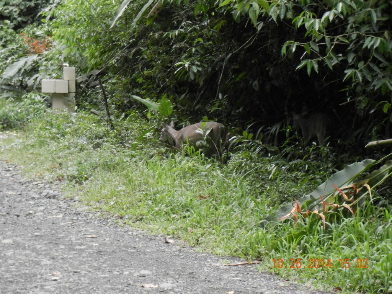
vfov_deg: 11.1
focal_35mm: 133
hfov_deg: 14.8
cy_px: 147
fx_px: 1506
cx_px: 196
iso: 200
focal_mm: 24
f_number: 4.6
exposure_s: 1/14.3
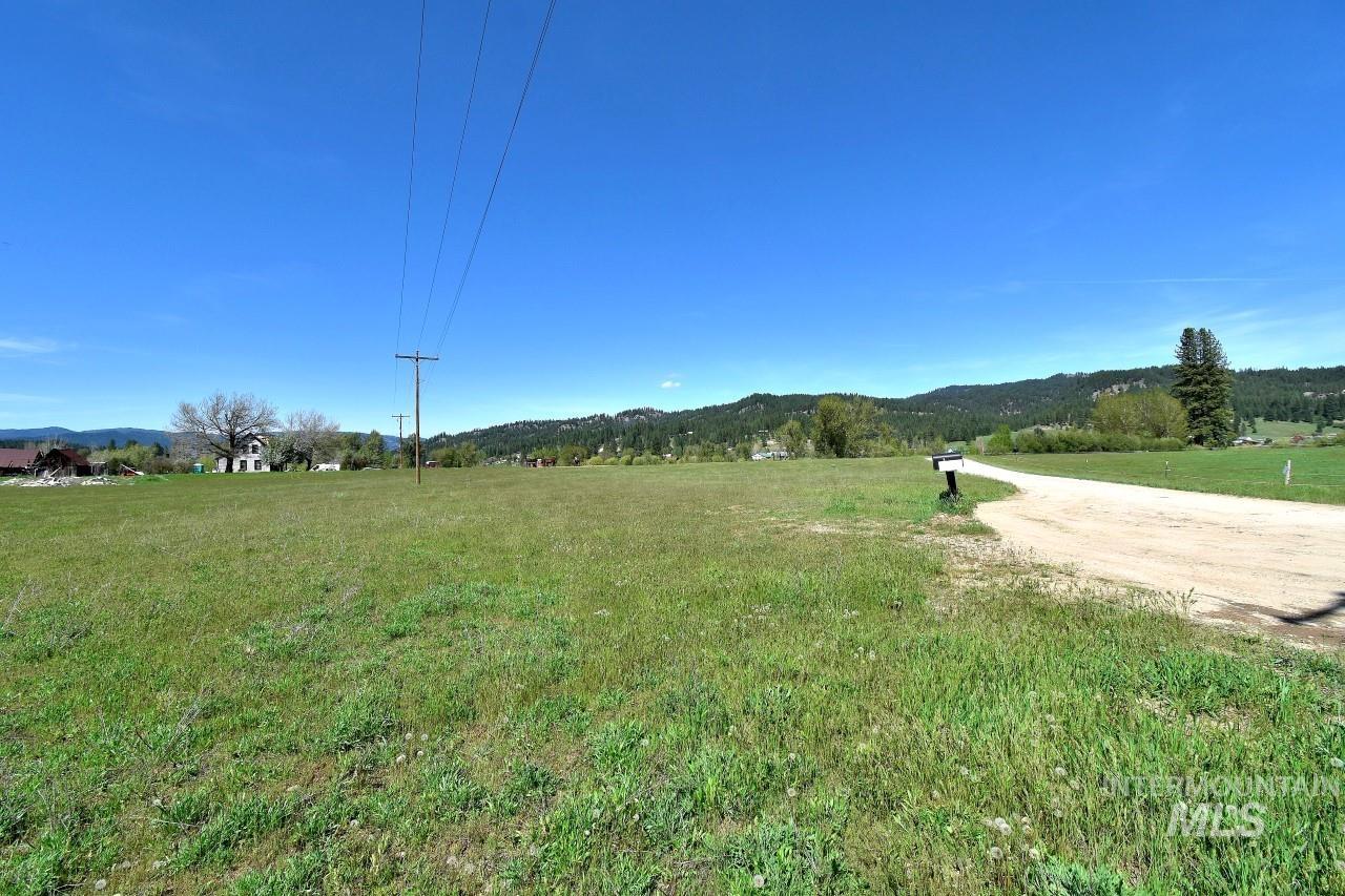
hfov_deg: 100.4
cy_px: 448
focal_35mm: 15
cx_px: 672
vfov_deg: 77.3
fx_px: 560
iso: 100
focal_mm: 10
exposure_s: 1/320
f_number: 10
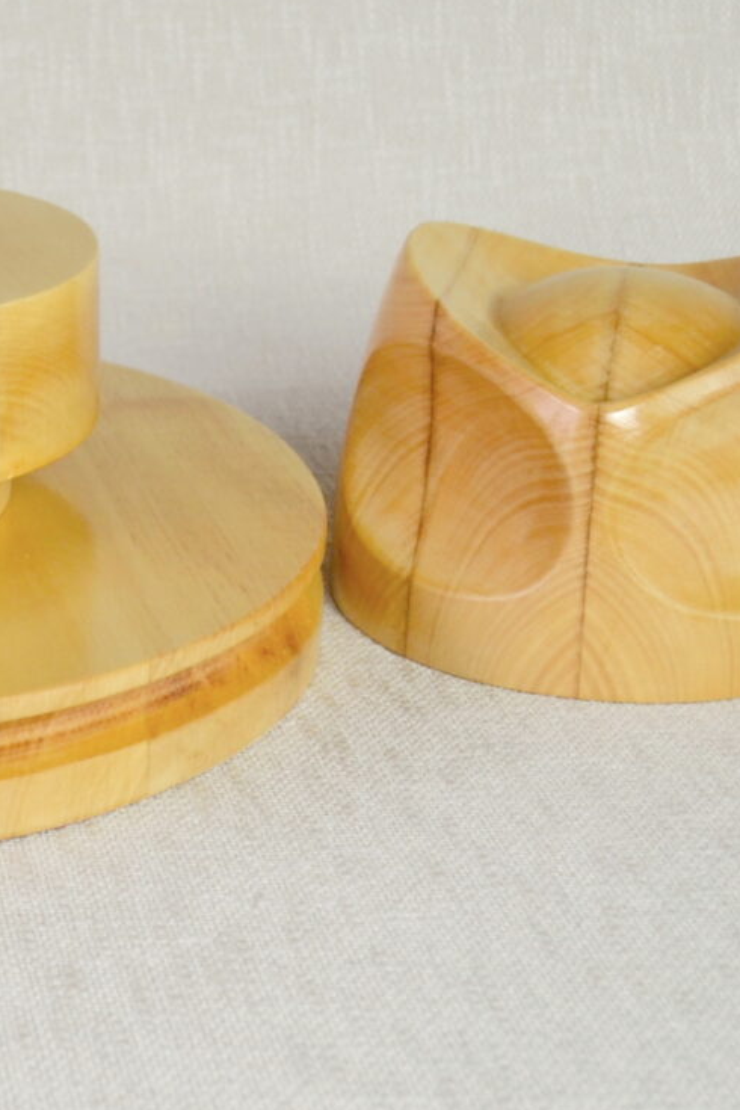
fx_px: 2127
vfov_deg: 29.2
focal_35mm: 69
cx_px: -5
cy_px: 477
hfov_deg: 19.2
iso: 100
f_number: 3.8
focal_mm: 22
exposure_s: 1/50
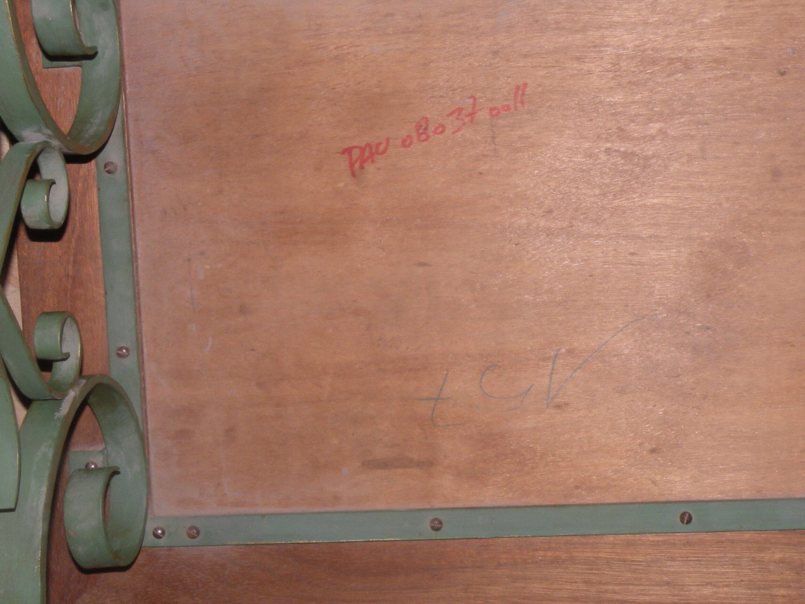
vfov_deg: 22.3
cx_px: 489
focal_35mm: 66
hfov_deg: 29.3
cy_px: 285
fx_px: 1535
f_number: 8
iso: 88
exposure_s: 1/60
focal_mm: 7.4
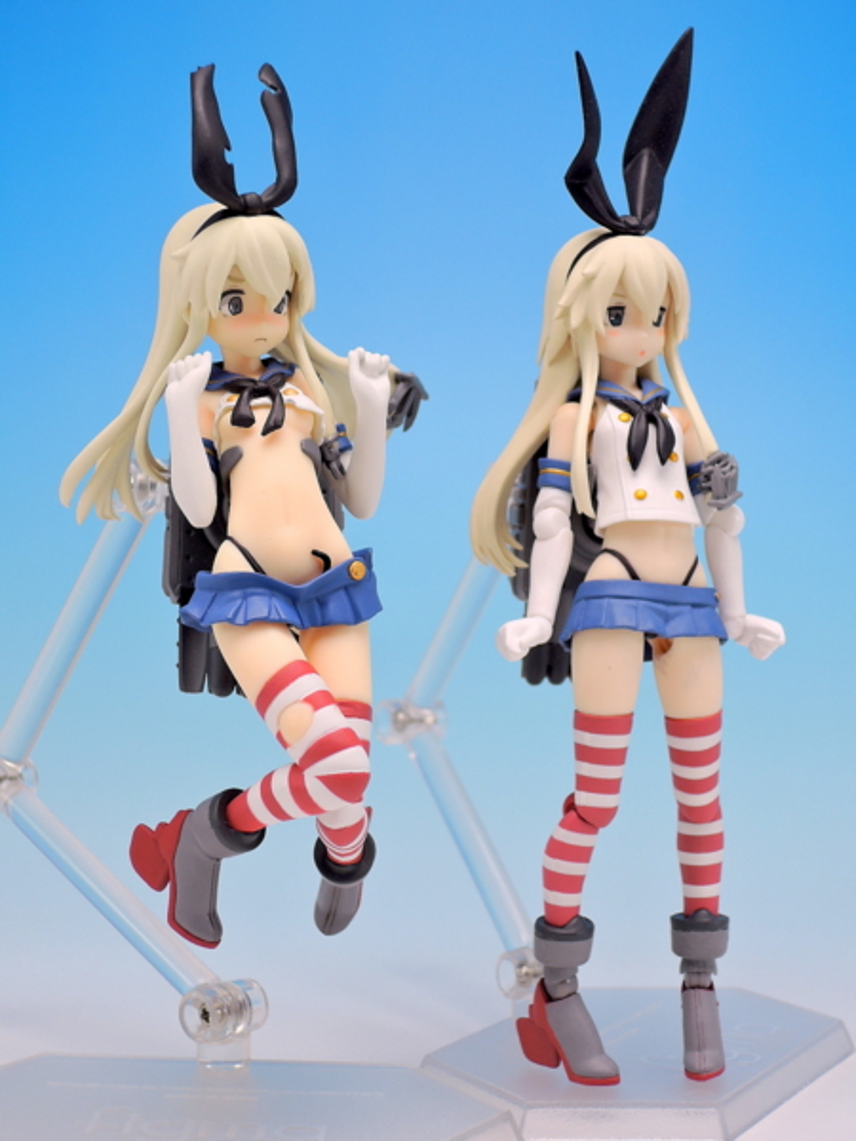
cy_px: 570
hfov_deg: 21.9
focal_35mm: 67
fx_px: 2209
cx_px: 428
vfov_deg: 29.0
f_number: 5
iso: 80
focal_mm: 14.3
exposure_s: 1/5
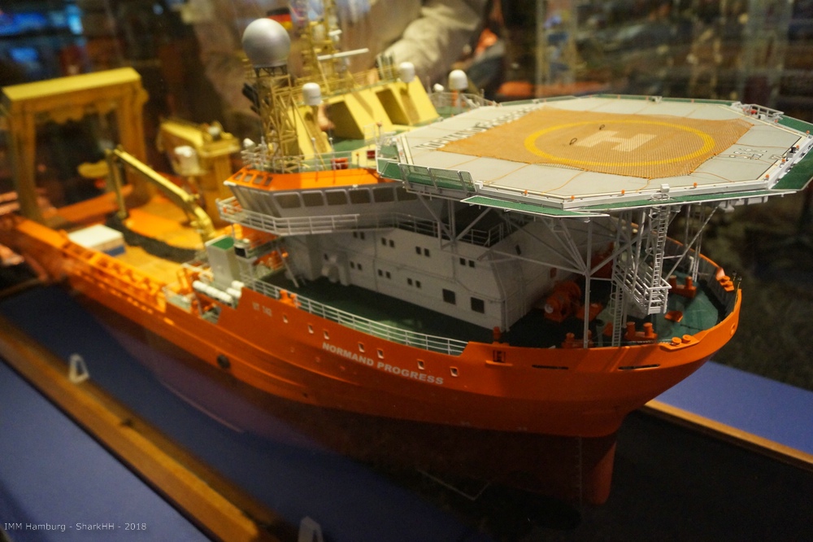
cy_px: 271
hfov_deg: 67.4
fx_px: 610
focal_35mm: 27
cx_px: 406
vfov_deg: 47.9
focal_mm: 18
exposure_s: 1/125
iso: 3200
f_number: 3.5
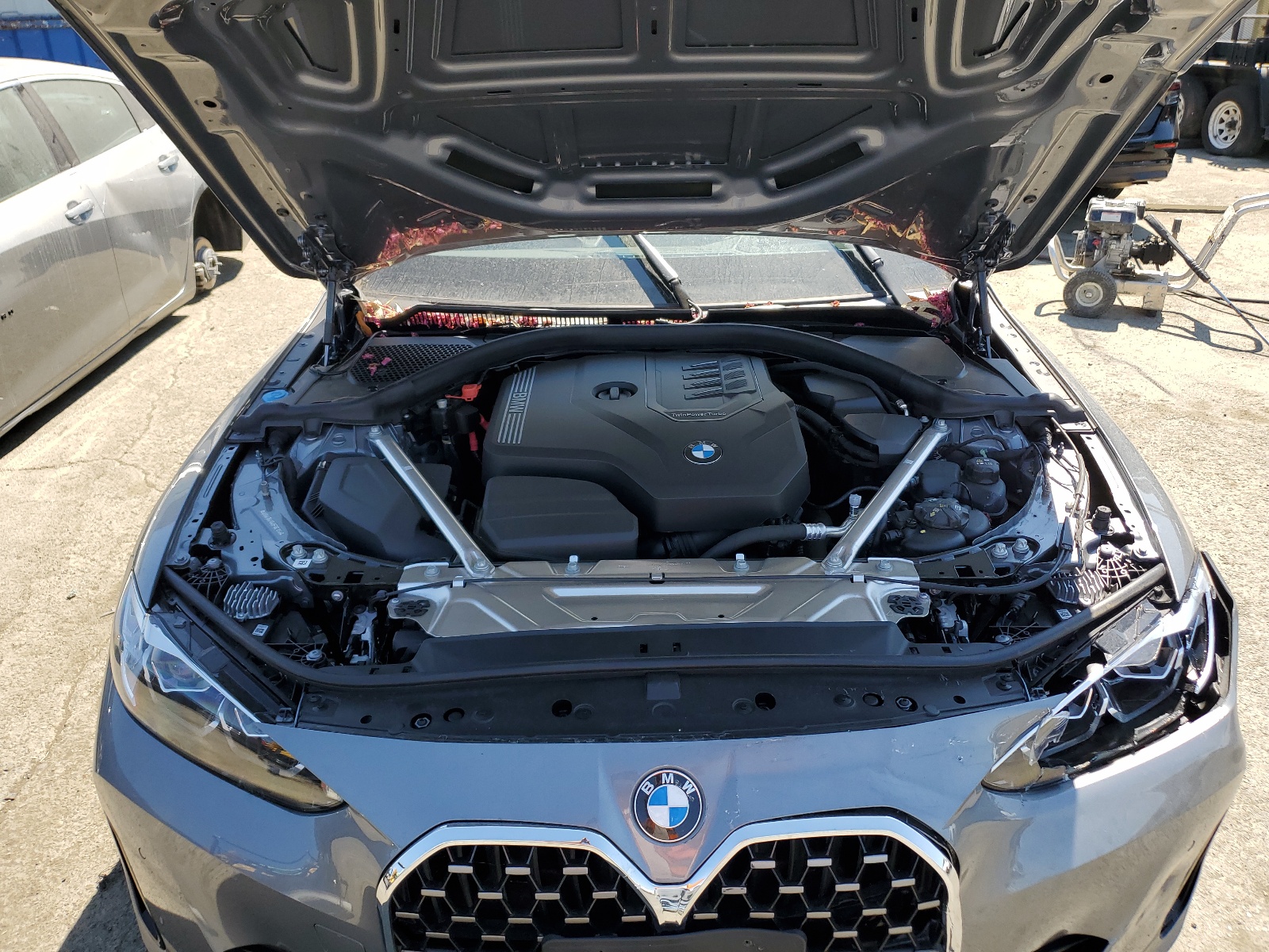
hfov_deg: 67.3
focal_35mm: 26
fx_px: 953
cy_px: 476
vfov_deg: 53.1
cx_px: 634
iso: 50
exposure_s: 1/1111
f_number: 1.5
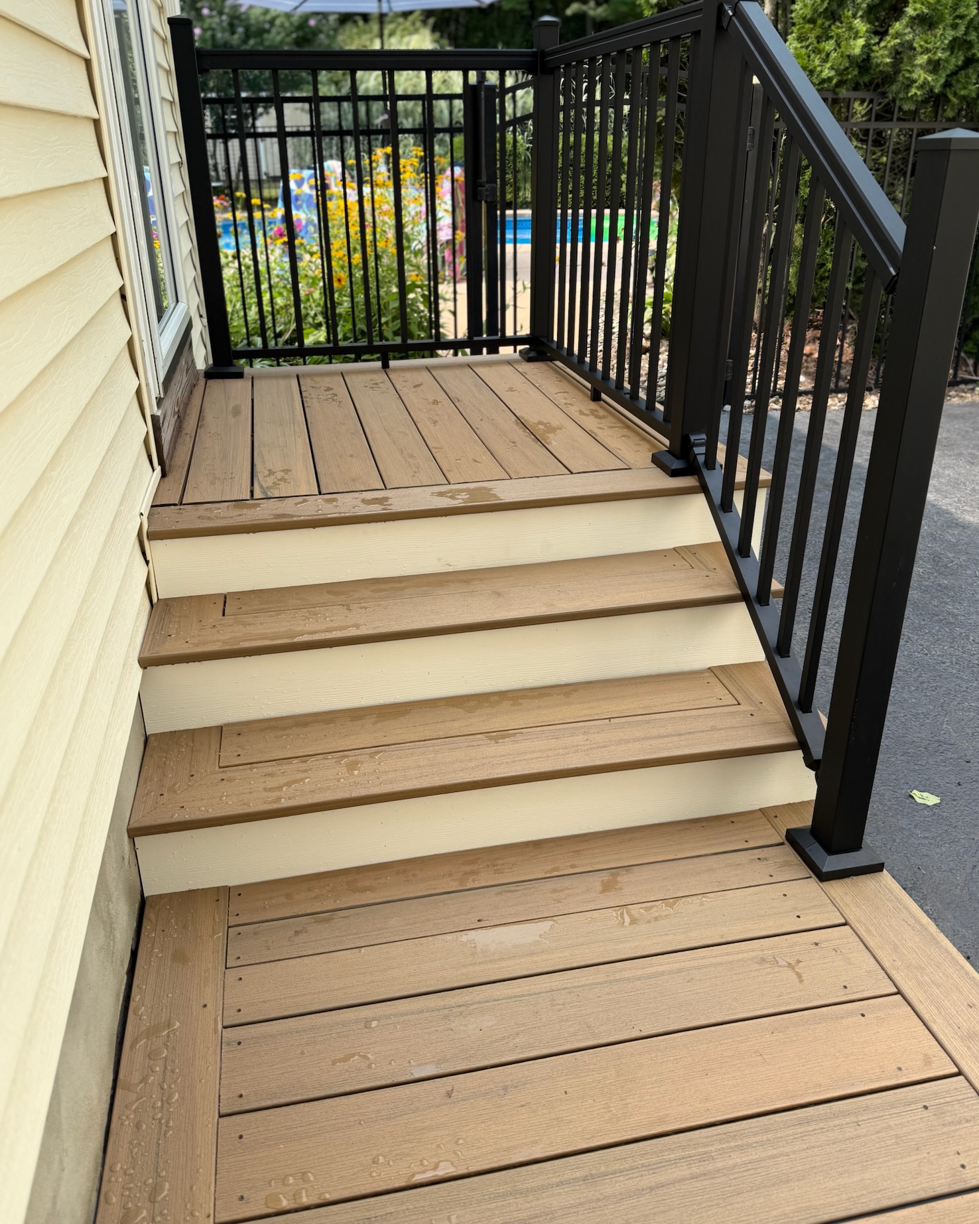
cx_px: 478
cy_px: 558
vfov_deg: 65.9
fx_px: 942
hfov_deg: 54.9
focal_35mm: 26
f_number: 1.78
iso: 80
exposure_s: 1/1618
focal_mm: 6.76
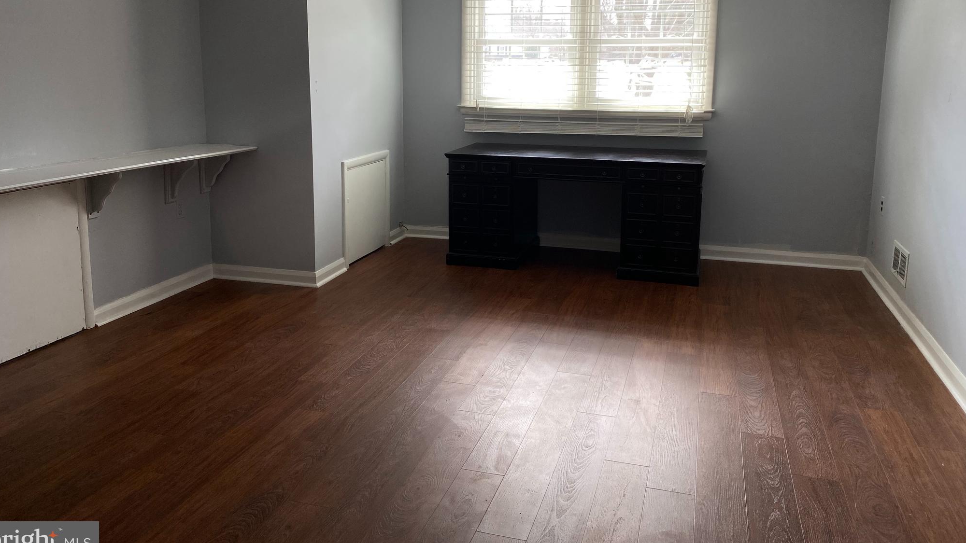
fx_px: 743
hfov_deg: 66.1
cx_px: 473
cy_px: 190
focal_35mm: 29
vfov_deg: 39.8
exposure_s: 1/120
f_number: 1.8
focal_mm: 4.25
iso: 50
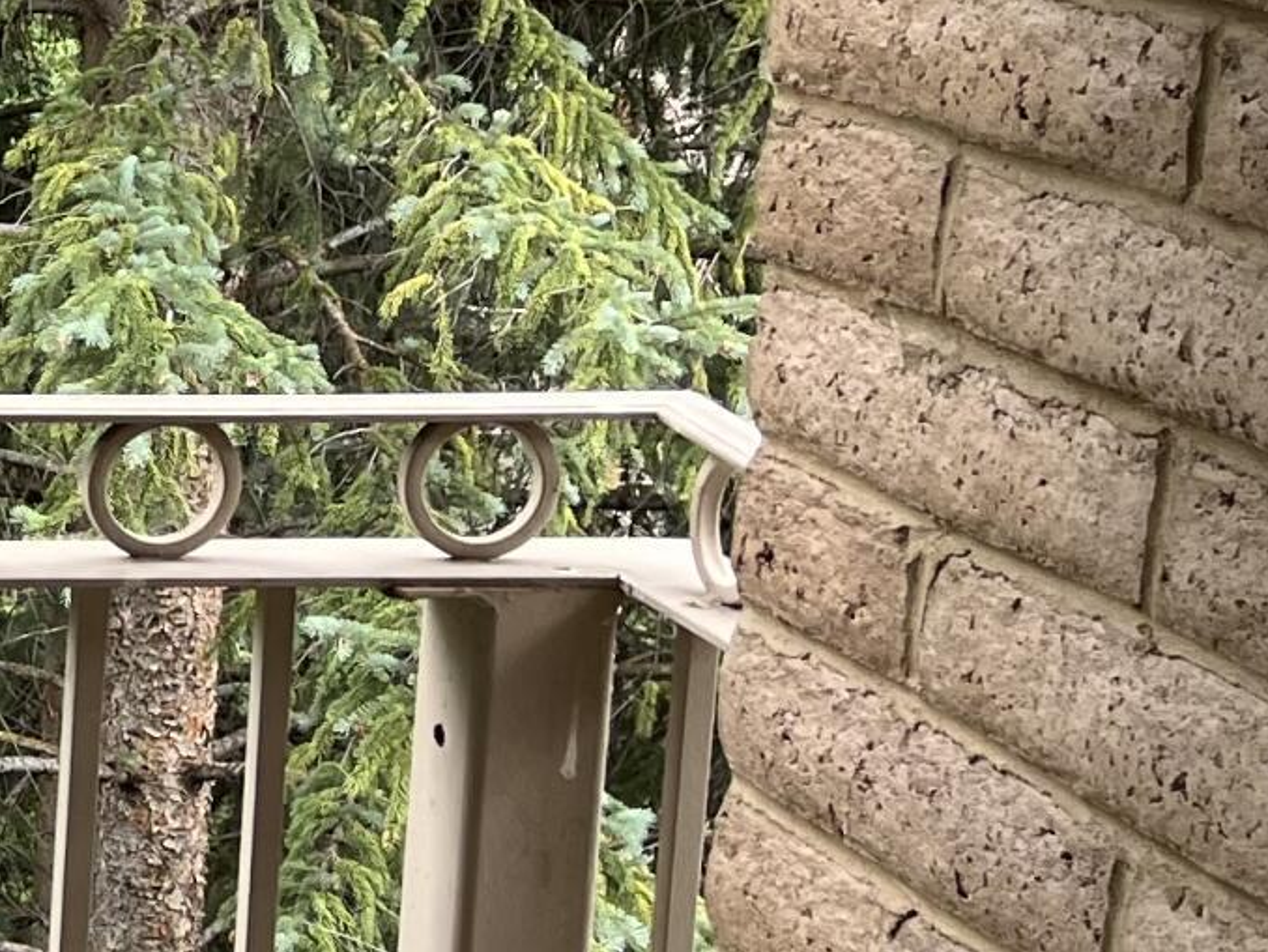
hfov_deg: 14.0
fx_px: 4214
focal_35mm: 115
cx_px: -1386
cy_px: 215
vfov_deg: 12.8
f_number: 1.6
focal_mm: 5.1
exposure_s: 1/120
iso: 32
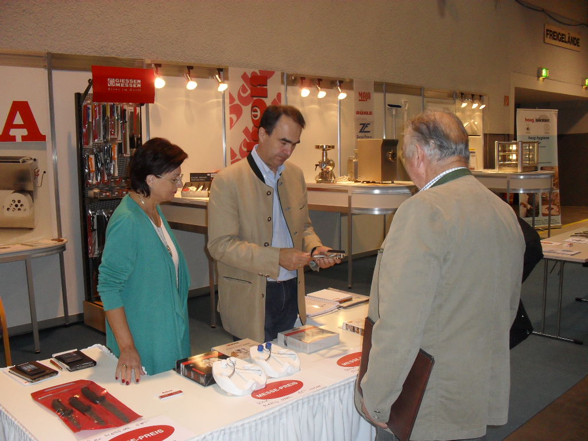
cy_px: 220
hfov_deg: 52.6
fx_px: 595
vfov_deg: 40.7
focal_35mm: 35
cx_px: 294
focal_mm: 6.3
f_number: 3.2
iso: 200
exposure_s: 1/45
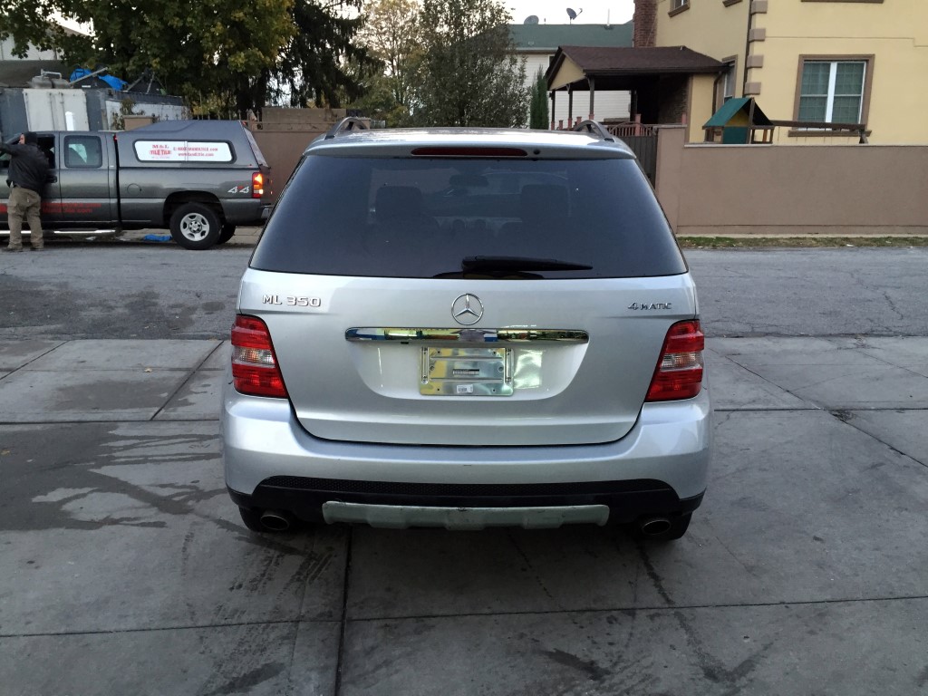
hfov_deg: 61.7
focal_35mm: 29
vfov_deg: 48.2
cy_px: 348
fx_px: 777
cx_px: 464
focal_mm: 4.15
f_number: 2.2
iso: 100
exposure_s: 1/30
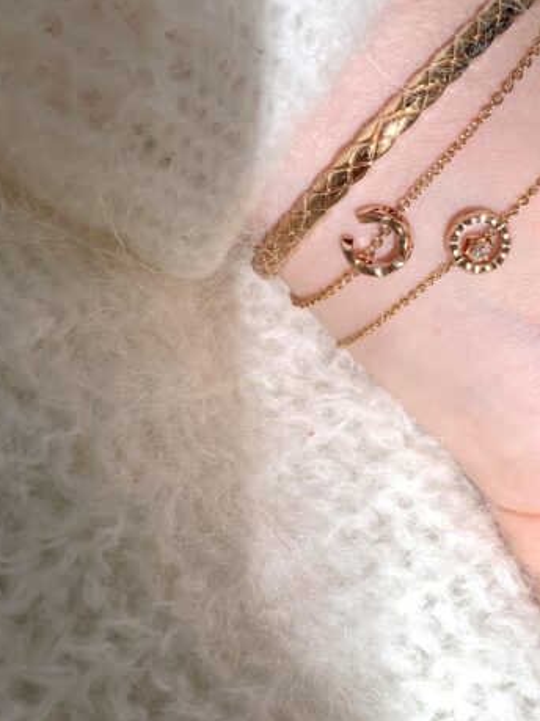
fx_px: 1207
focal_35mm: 58
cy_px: 399
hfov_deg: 25.2
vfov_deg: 33.2
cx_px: 215
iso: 40
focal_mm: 4.25
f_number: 1.8
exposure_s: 1/121
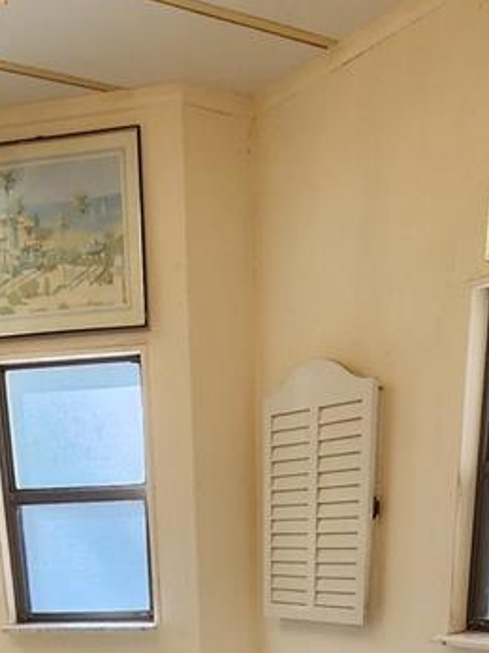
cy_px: 933
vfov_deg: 29.4
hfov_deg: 32.1
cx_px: 194
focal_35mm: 45
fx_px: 848
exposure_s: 1/120
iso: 80
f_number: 2.2
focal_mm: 2.2
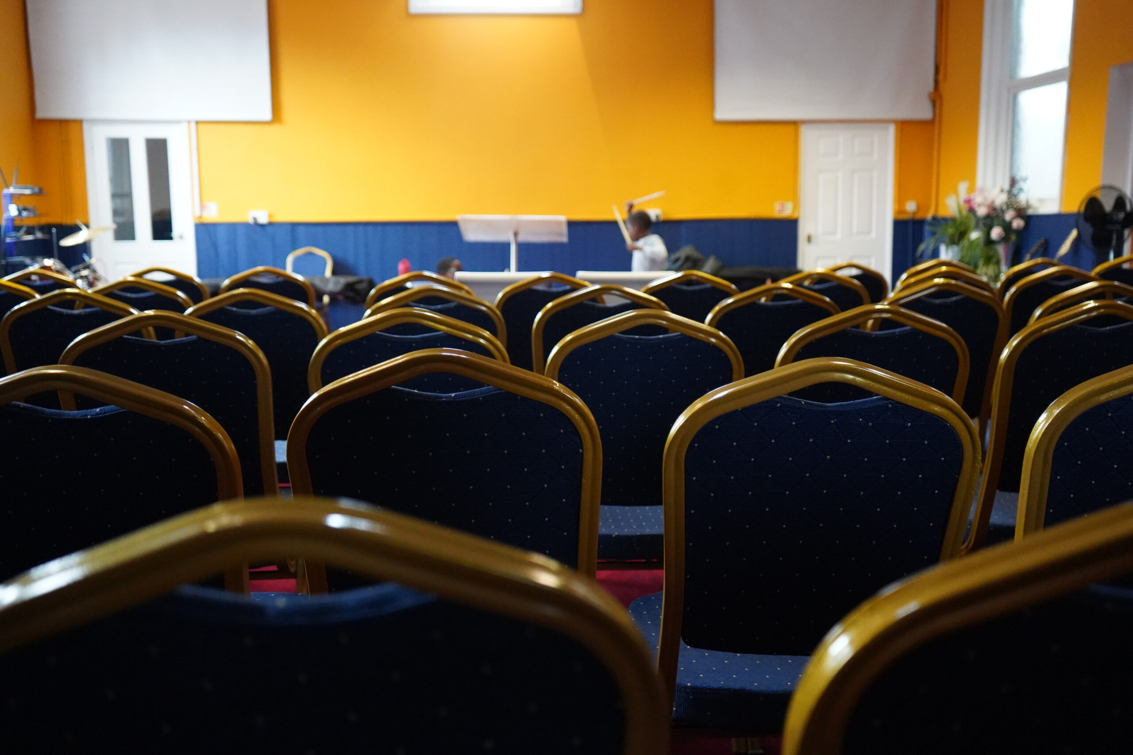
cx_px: 566
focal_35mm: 34
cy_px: 378
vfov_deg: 38.9
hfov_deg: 55.8
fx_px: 1070
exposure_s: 1/160
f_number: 4
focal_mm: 34
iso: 10000
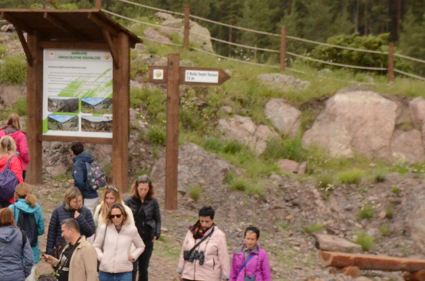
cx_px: 100
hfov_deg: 9.9
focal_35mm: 207
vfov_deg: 6.6
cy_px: 168
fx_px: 2438
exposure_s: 1/1250
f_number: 4.8
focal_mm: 52
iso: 2500
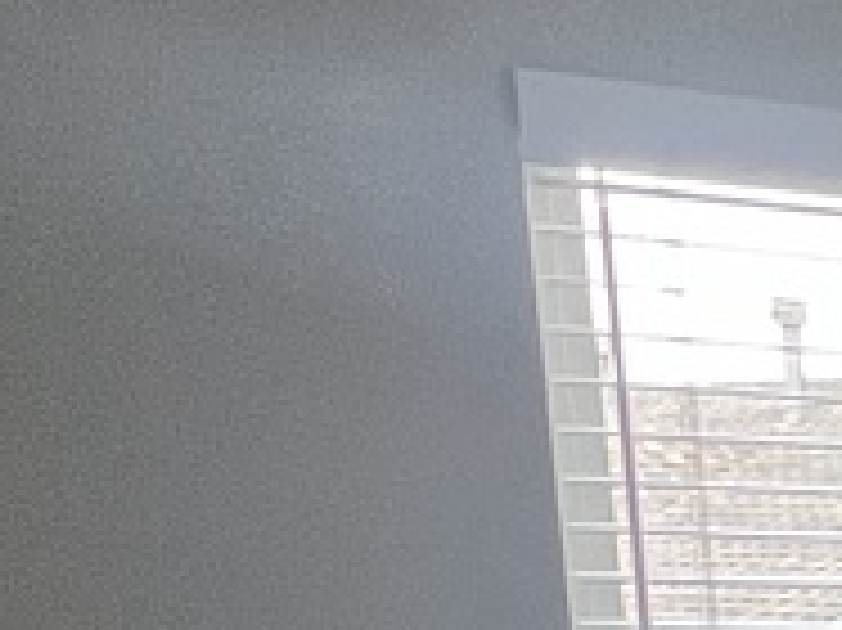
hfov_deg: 11.0
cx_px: 2603
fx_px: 2431
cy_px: 1116
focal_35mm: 100
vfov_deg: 13.4
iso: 80
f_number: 1.8
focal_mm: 1.57
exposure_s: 1/120
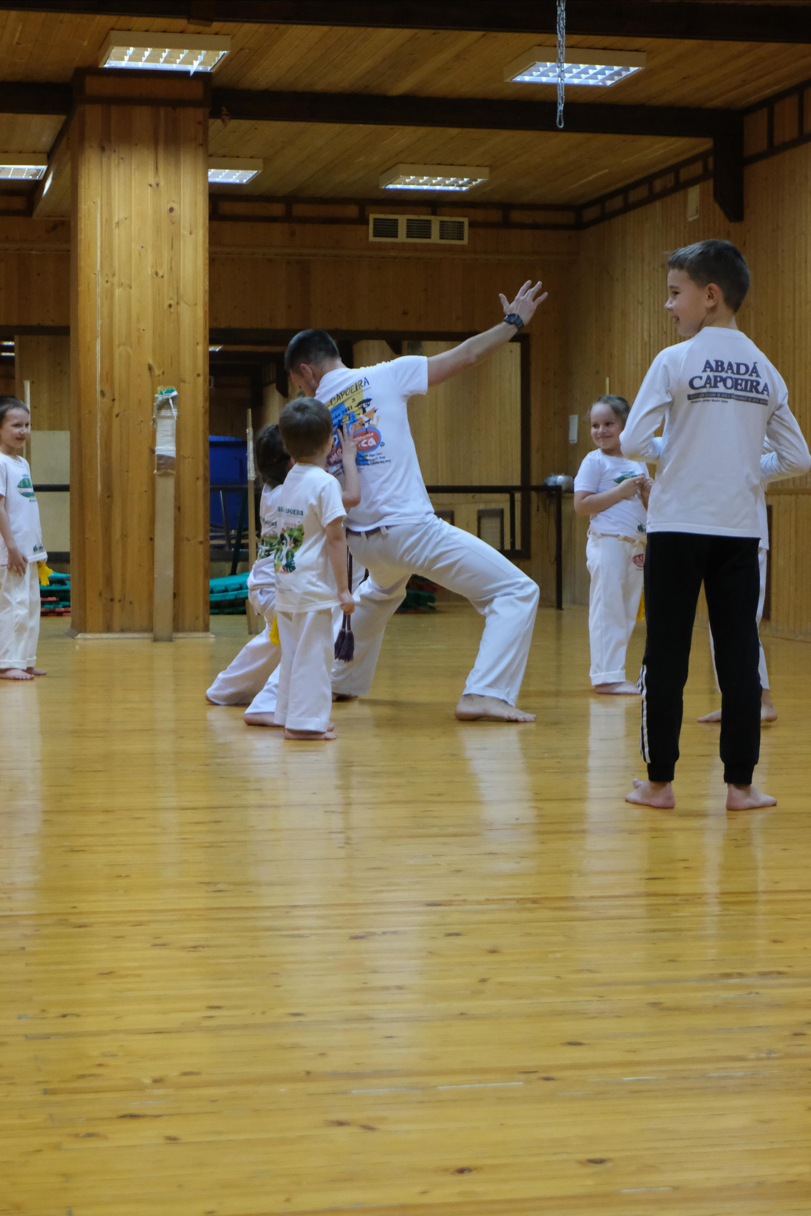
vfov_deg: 29.7
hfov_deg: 20.0
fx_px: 2298
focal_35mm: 68
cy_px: 608
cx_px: 406
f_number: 5.6
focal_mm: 45
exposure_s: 1/125
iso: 6400
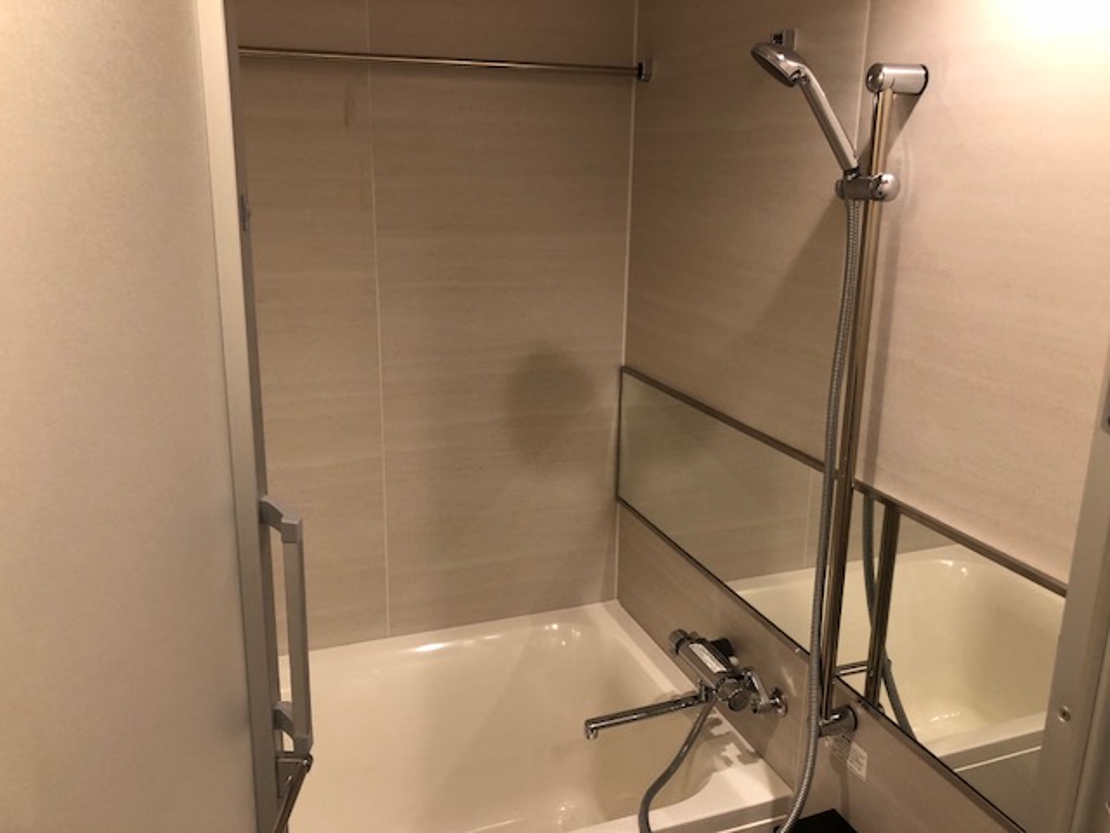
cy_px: 416
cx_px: 555
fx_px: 898
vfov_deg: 49.7
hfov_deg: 63.4
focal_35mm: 28
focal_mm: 3.99
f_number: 1.8
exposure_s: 1/20
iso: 40
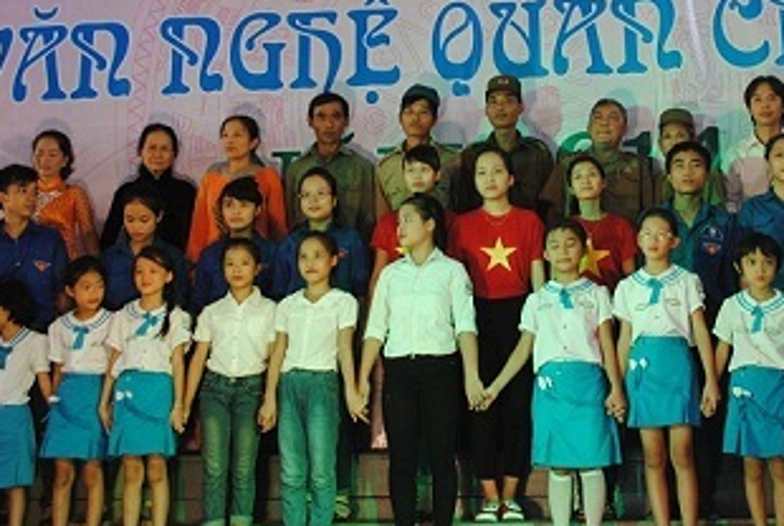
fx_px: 1375
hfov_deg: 31.5
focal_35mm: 63
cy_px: 142
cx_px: 532
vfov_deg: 21.5
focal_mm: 24
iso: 200
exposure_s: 1/30
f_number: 4
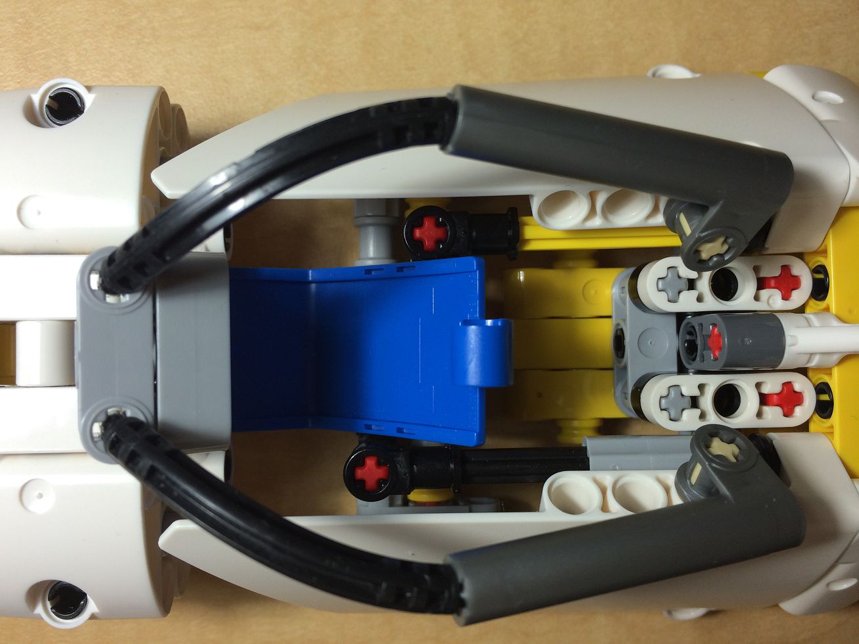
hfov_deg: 60.0
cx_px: 430
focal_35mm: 30
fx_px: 744
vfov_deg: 46.8
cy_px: 322
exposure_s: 1/120
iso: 64
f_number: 2.2
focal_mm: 4.12
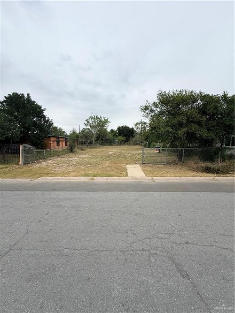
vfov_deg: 102.1
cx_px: 118
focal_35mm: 14
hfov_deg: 85.7
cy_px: 156
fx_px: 127
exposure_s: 1/1145
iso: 50
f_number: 2.2
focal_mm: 2.22
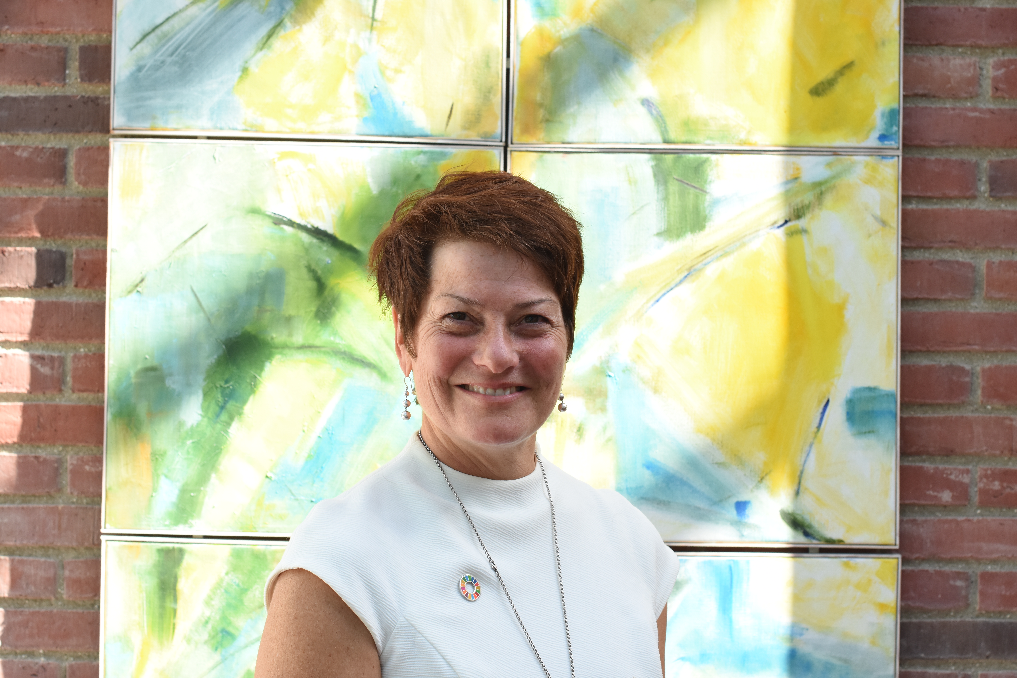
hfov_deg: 27.0
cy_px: 339
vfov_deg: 18.2
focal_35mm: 75
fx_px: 2119
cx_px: 508
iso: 640
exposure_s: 1/125
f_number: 7.1
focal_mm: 50
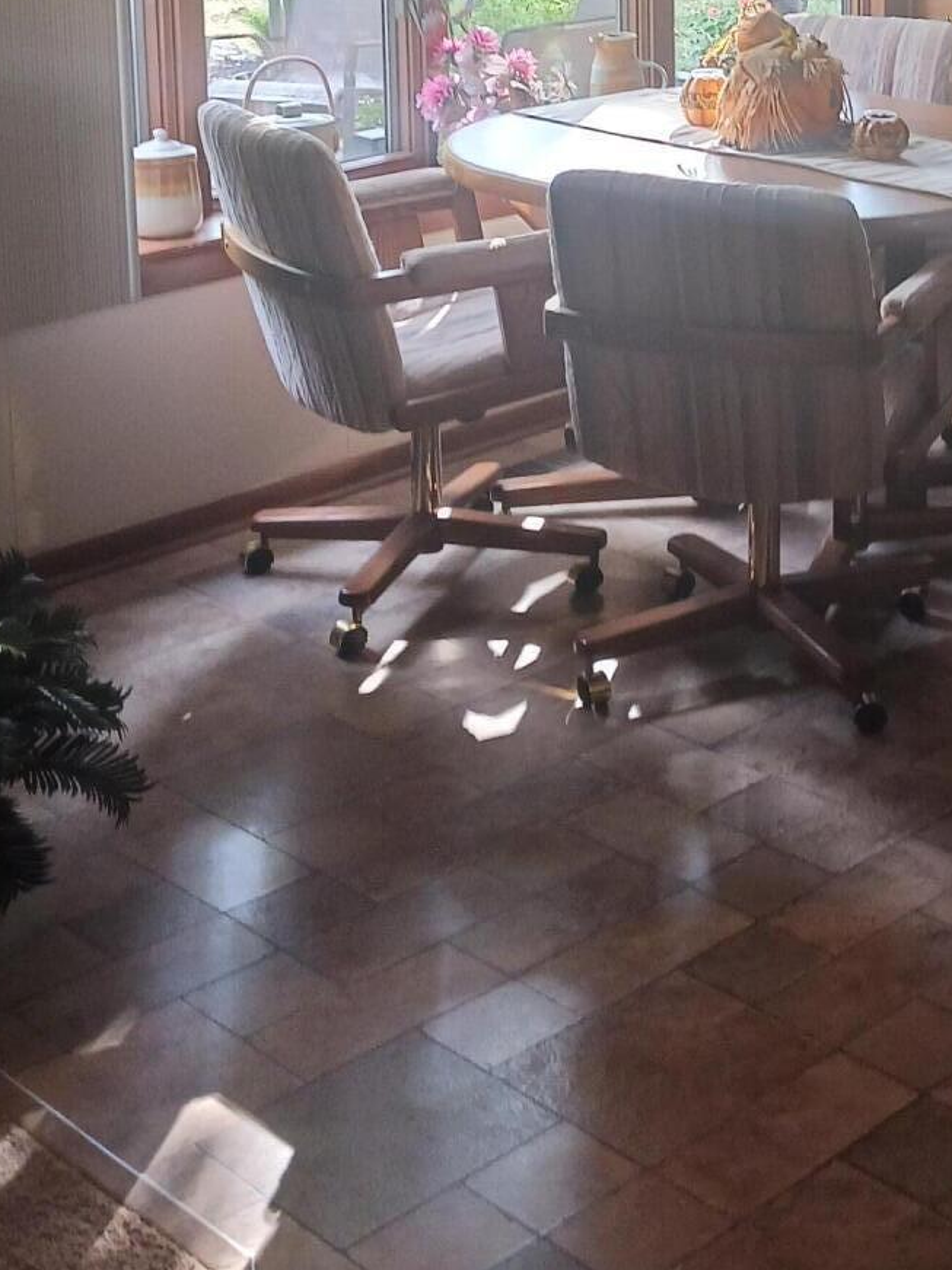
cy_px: 48
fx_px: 2274
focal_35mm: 62
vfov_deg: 29.5
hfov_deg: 23.1
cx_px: 846
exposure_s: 1/30
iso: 160
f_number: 1.8
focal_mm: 4
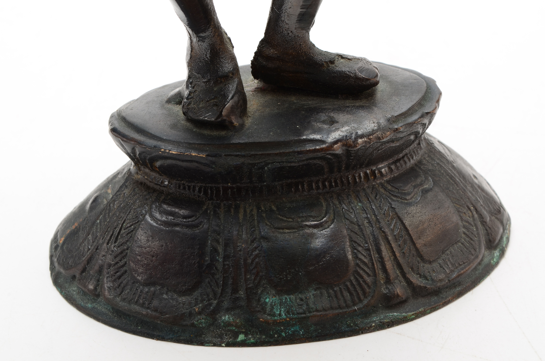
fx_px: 1246
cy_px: 180
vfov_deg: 16.5
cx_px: 272
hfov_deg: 24.7
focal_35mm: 82
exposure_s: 1/160
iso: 100
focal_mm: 55
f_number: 18
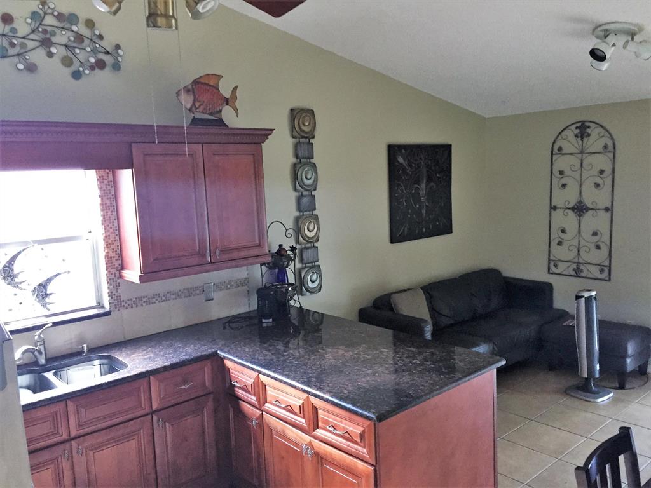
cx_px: 326
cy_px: 244
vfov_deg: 48.2
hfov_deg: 61.7
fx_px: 545
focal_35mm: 29
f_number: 2.2
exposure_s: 1/24
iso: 250
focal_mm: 4.15
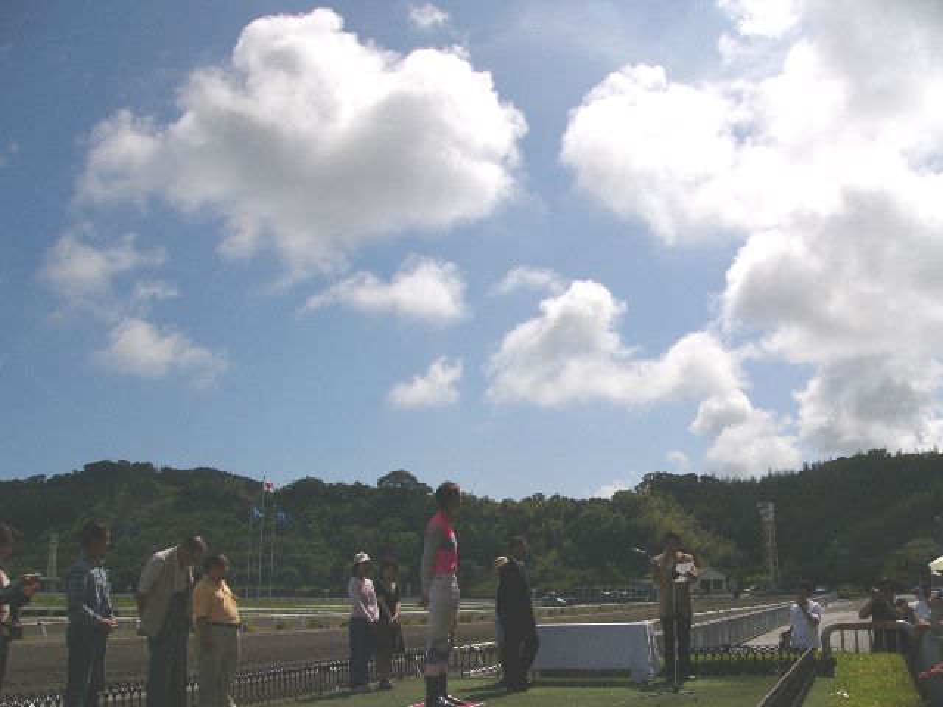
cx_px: 472
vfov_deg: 39.7
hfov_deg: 51.4
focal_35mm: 36
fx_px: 981
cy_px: 354
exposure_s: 1/2000
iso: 50
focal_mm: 6
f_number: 8
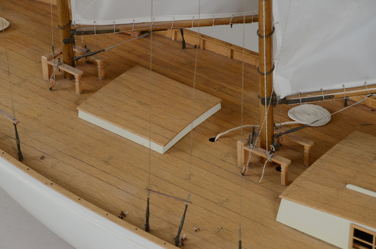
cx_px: 188
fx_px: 1642
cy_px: 124
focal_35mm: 158
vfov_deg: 8.7
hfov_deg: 13.1
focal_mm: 105
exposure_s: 1/60
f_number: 9
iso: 125
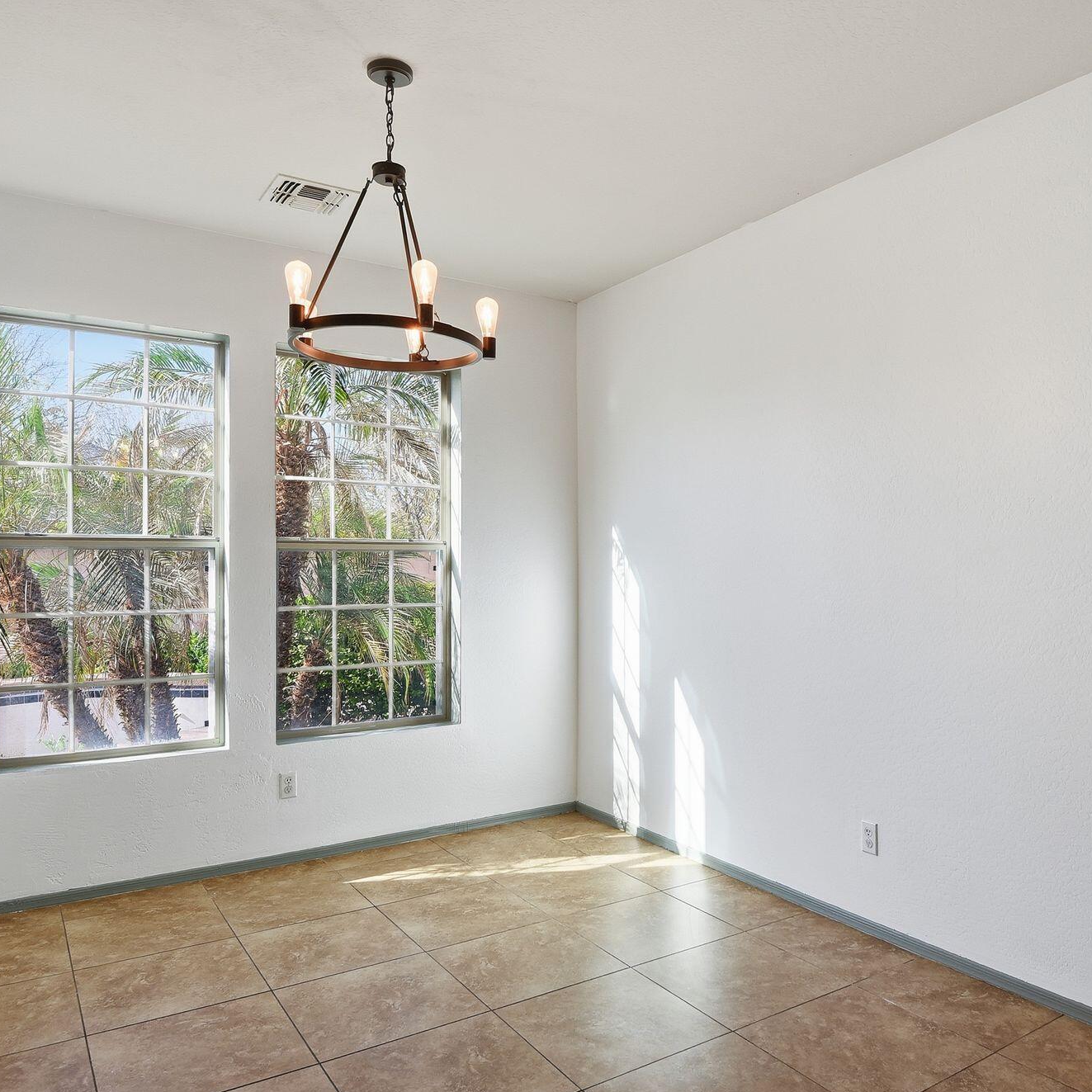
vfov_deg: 62.9
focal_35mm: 25
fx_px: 892
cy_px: 550
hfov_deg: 62.5
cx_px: 639
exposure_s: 1/640
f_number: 8
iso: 400
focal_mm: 19
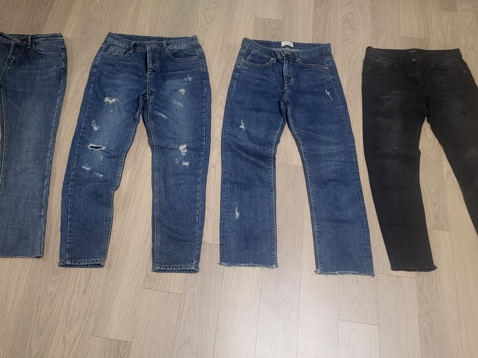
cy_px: 166
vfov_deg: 40.7
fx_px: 483
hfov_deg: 52.4
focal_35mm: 35
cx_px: 204
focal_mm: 4.25
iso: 250
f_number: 1.8
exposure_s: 1/40
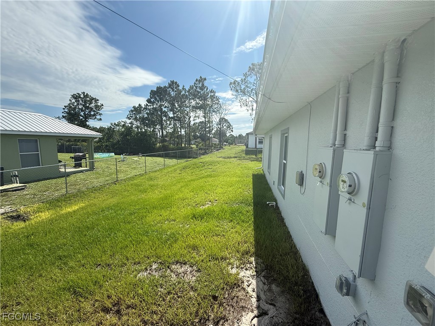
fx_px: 176
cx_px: 218
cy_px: 163
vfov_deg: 85.7
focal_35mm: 14
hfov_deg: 102.1
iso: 64
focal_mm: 2.22
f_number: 2.2
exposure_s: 1/2506
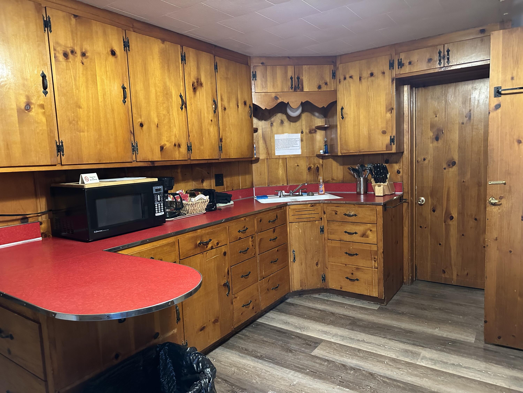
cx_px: 262
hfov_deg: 71.6
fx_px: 363
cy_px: 196
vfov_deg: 56.8
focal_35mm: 24
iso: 640
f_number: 1.78
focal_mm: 6.86
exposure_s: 1/40
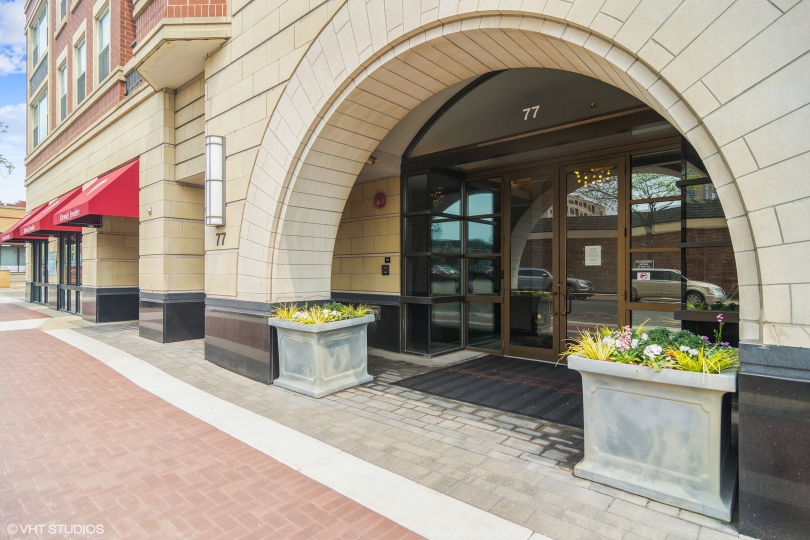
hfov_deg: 90.0
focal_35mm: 18
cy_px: 270
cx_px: 405
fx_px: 405
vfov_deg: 67.4
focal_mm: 12
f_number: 9
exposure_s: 1/400
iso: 200
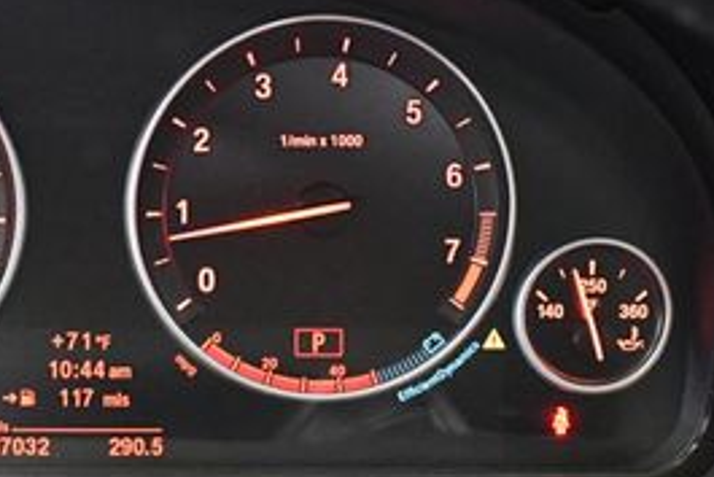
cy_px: 259
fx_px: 1726
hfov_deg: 22.8
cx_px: 67
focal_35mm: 87
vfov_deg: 15.7
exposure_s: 1/60
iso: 5000
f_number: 3.5
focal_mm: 18
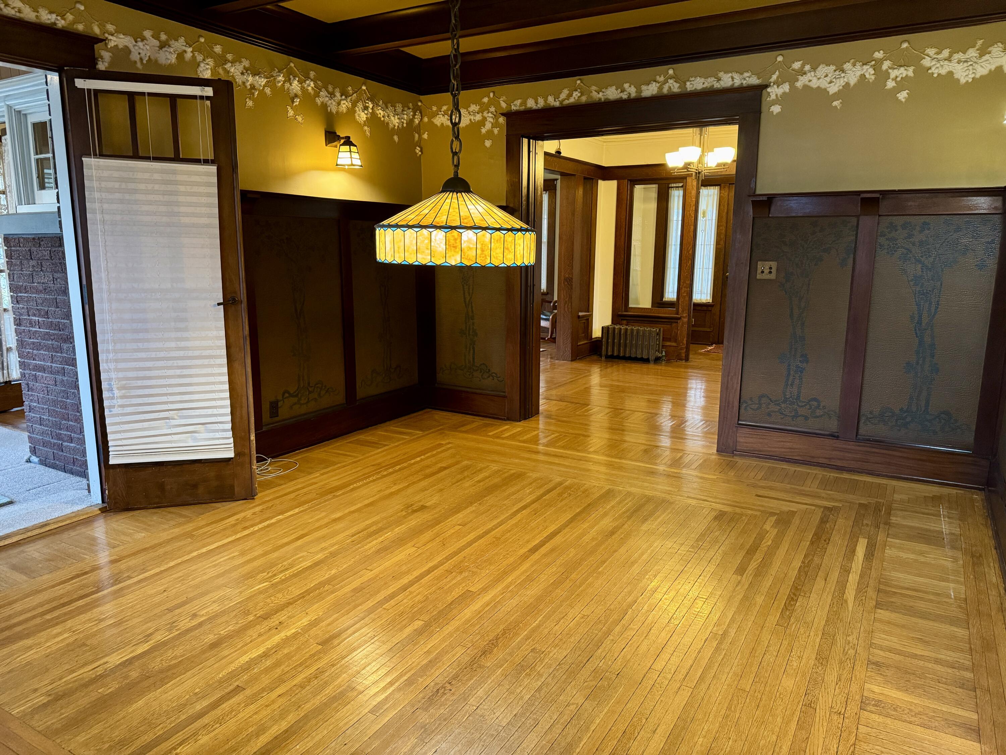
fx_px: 697
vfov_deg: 56.8
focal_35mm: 24
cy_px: 378
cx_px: 503
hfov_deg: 71.6
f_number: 1.78
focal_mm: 6.76
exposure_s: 1/60
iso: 640
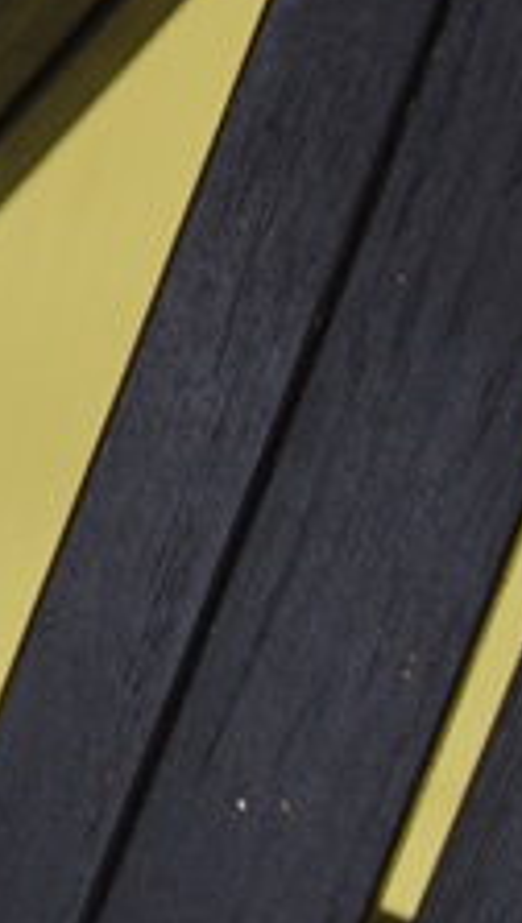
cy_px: -145
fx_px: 3728
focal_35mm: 152
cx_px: -808
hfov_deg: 7.4
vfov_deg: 13.8
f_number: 5.6
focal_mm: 24
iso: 320
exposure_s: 1/125
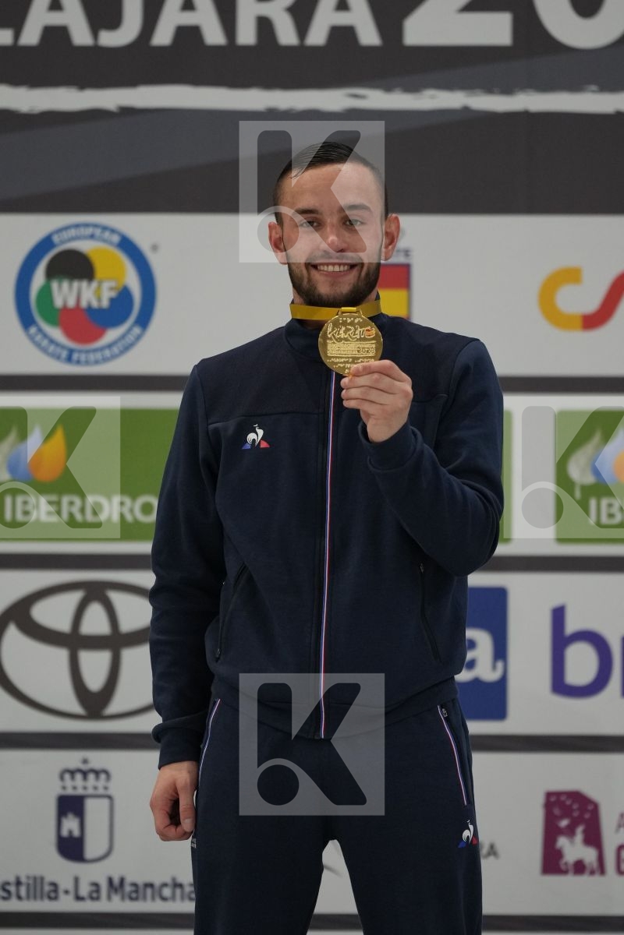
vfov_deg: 6.9
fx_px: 7799
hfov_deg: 4.6
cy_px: 468
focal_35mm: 300
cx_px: 312
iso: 2000
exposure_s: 1/500
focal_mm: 200
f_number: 2.8
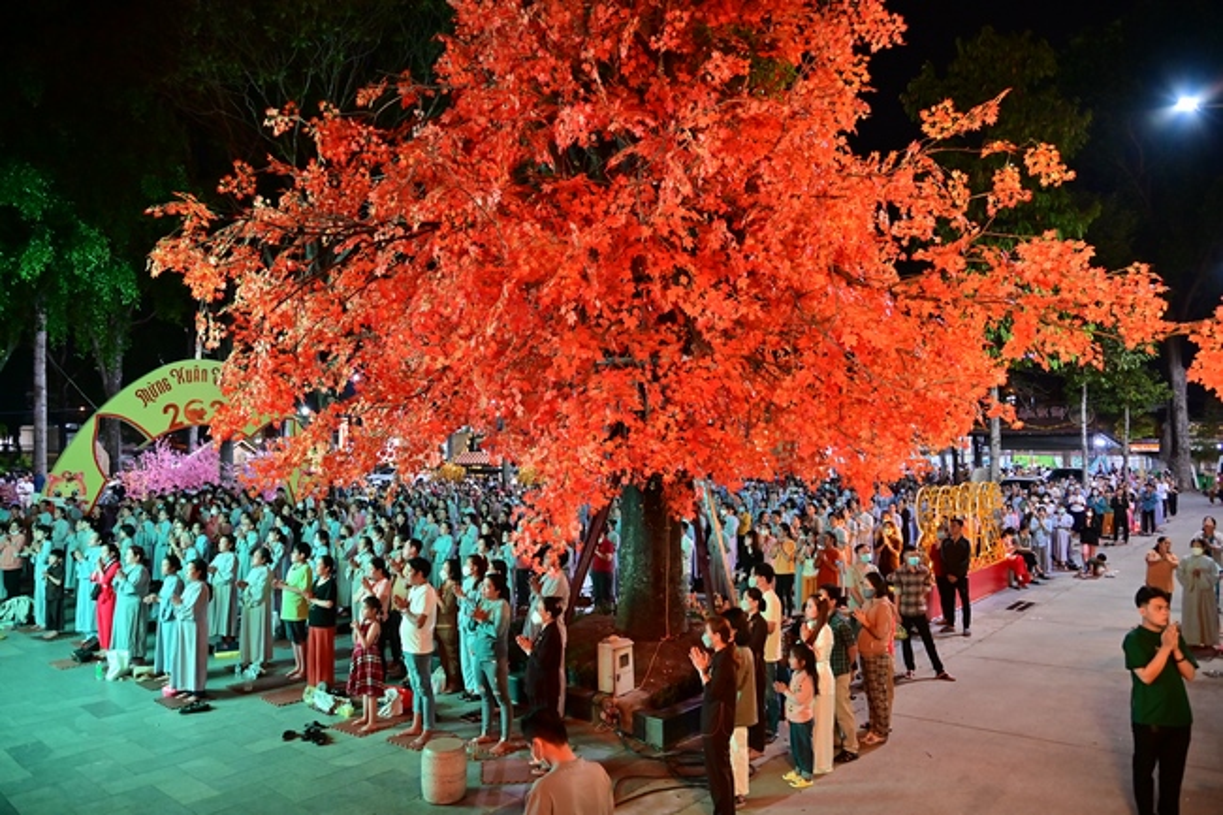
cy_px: 408
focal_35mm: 24
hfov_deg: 73.8
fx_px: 815
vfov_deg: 53.1
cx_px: 612
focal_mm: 24
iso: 1600
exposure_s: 1/40
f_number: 4
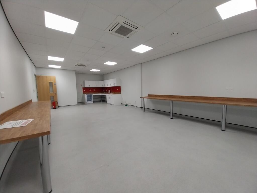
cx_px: 128
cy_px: 96
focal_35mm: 13
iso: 125
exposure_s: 1/50.1
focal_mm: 1.13
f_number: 2.2
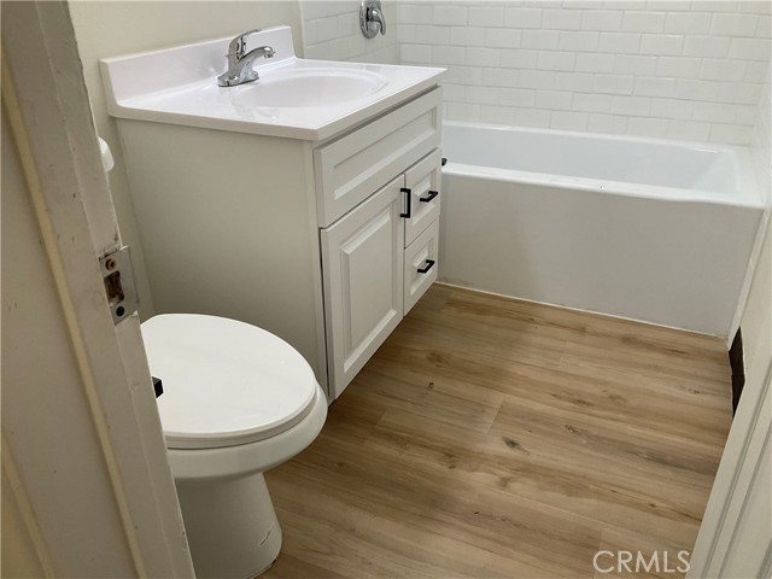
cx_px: 386
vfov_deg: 48.2
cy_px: 290
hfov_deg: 61.7
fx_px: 647
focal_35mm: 29
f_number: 1.8
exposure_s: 1/60
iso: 64
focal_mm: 3
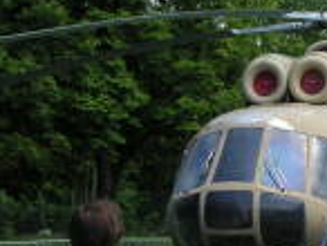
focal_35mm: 104
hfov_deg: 17.9
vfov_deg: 14.3
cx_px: 394
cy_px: 145
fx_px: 984
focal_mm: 6
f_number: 2.8
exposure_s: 1/750
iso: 50
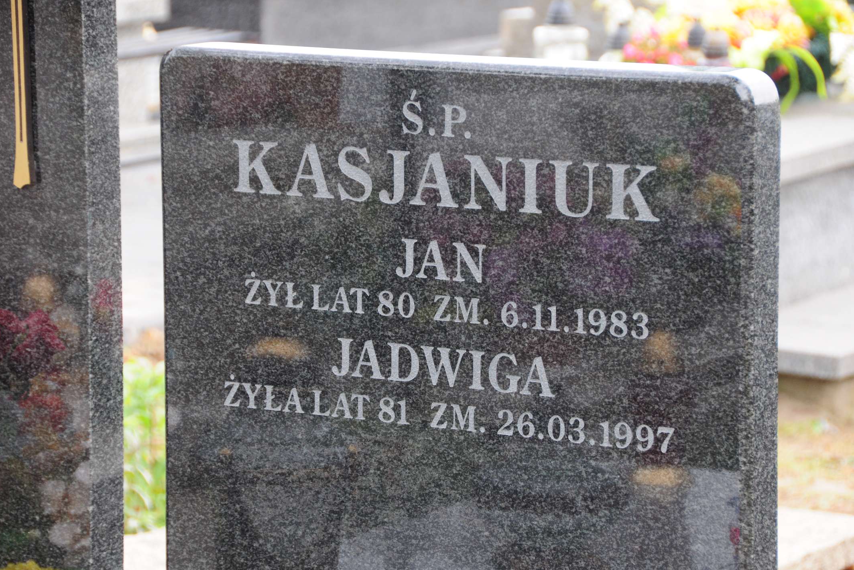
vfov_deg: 8.7
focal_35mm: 159
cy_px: 285
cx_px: 427
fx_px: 3760
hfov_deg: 13.0
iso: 500
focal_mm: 105
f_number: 7.1
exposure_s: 1/100
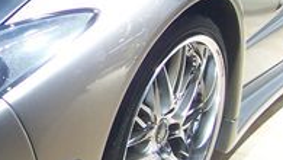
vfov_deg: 8.9
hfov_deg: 15.4
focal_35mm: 136
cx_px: -20
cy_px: -14
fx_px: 1021
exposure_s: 1/30
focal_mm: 6.3
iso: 80
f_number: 2.8
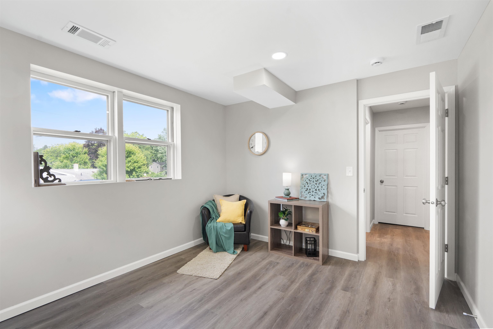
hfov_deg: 96.7
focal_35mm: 16
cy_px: 164
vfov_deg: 73.7
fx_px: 219
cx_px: 246
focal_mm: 16
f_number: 8
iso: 1250
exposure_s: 1/30
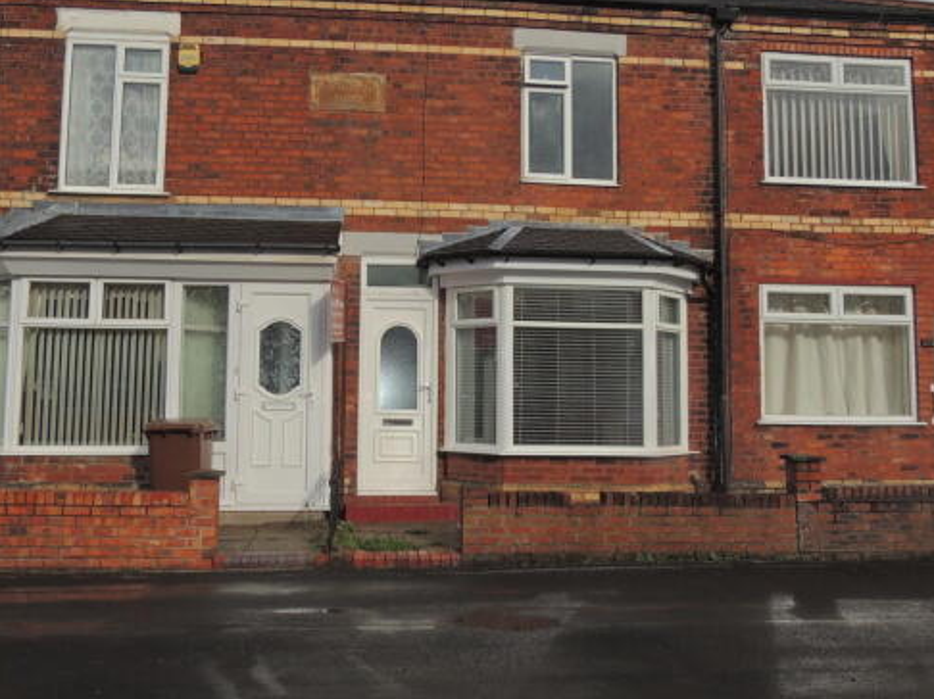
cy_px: 289
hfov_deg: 51.4
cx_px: 464
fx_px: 971
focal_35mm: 36
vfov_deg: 39.5
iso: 100
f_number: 3.5
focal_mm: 5.3
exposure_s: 1/1600
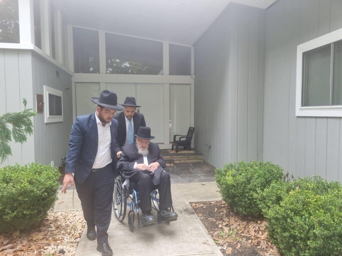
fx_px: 257
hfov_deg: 67.3
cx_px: 171
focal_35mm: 26
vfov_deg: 53.1
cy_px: 128
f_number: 1.8
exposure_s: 1/144
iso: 50
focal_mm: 5.4
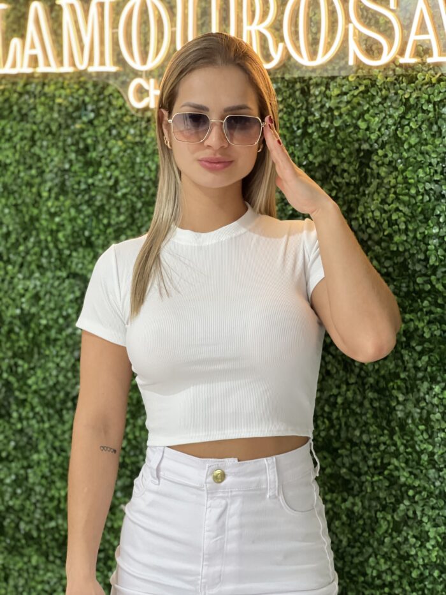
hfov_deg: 19.1
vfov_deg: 25.3
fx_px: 1322
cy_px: 298
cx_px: 223
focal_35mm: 77
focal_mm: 9
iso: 200
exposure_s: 1/120
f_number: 2.8
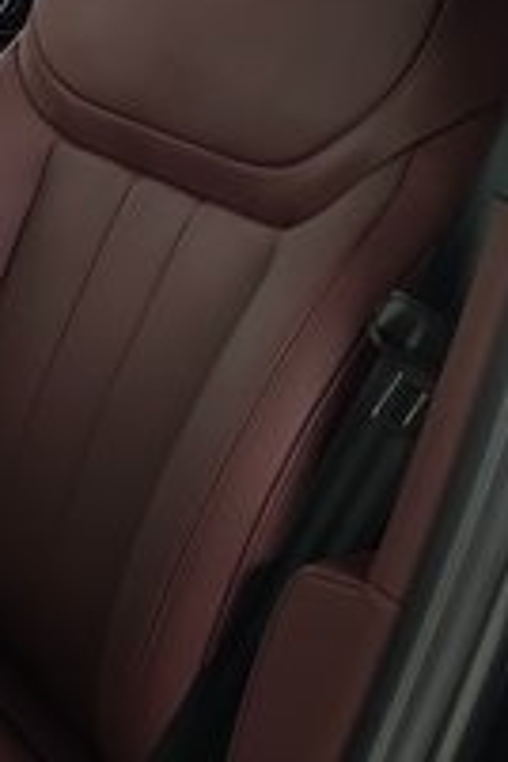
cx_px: -281
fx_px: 1609
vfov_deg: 26.7
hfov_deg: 16.2
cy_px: 390
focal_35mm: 76
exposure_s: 1/60
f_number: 1.7
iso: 160
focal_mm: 6.3
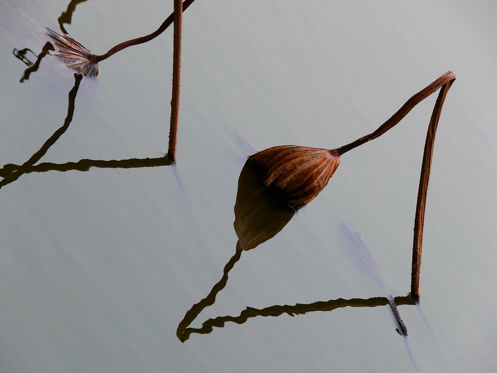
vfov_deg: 6.1
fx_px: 3475
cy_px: 186
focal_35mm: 242
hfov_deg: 8.2
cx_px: 248
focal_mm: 45.8
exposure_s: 1/125
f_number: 4
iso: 100
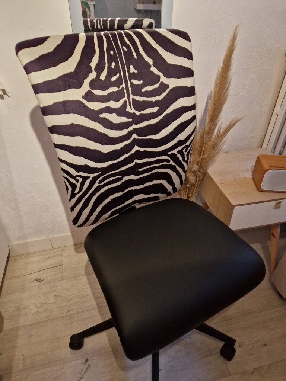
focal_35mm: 23
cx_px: 143
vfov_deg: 73.9
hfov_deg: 58.9
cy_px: 190
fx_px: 253
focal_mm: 5.4
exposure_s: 1/100
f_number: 1.8
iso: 400
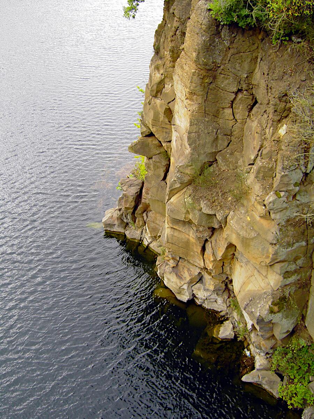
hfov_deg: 40.7
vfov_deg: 52.6
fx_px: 423
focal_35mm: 35
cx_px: 157
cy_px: 210
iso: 100
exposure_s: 1/160
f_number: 4.5
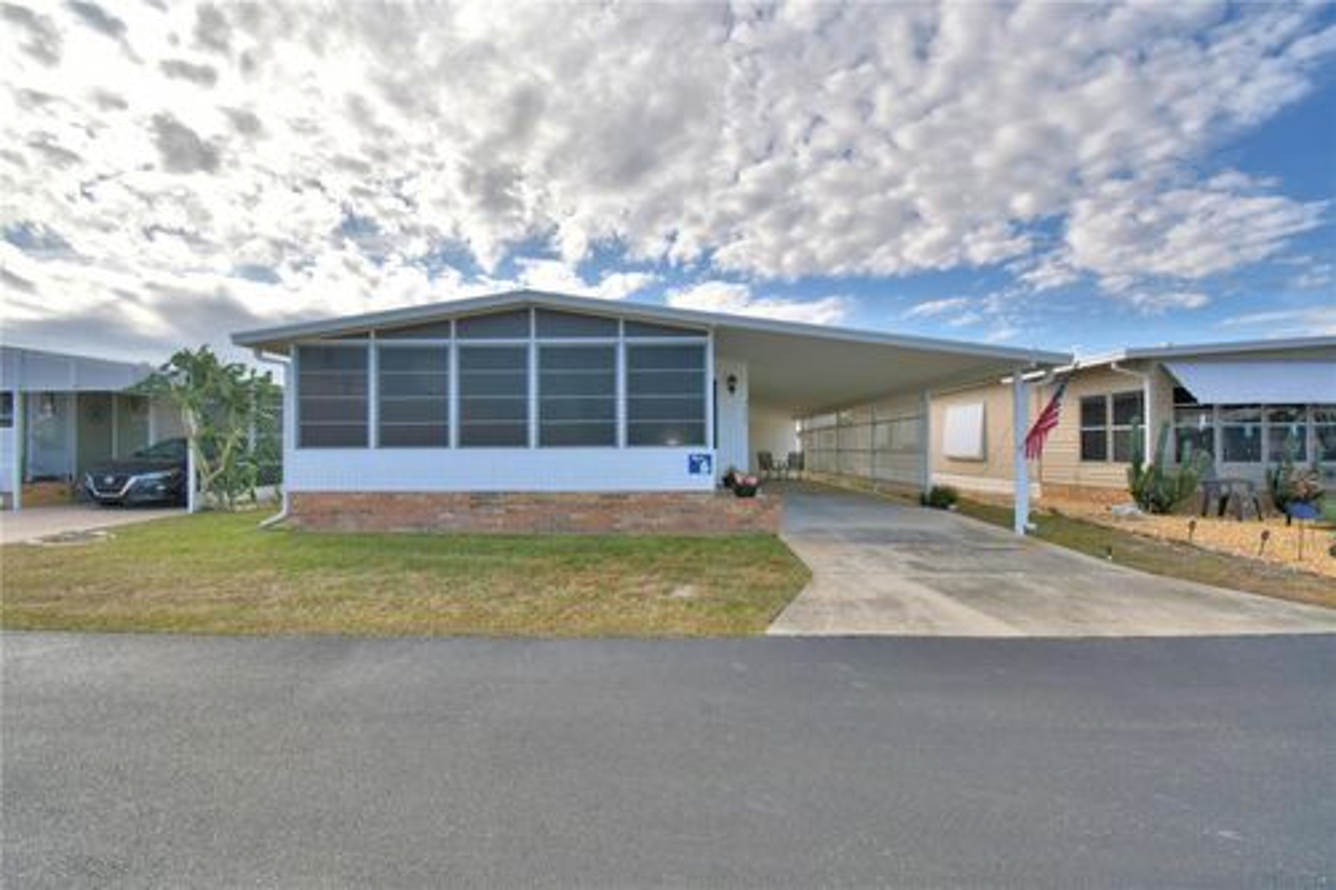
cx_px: 668
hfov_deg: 100.4
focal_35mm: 15
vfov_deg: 77.3
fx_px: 556
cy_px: 445
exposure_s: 1/250
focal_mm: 10
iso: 100
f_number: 11
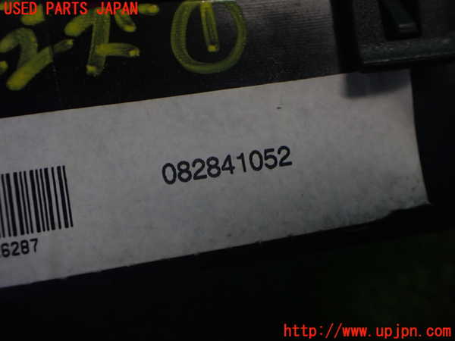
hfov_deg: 60.0
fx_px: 394
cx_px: 228
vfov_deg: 46.8
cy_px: 170
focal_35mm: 30
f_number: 2.3
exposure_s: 1/125
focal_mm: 5.4
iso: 250
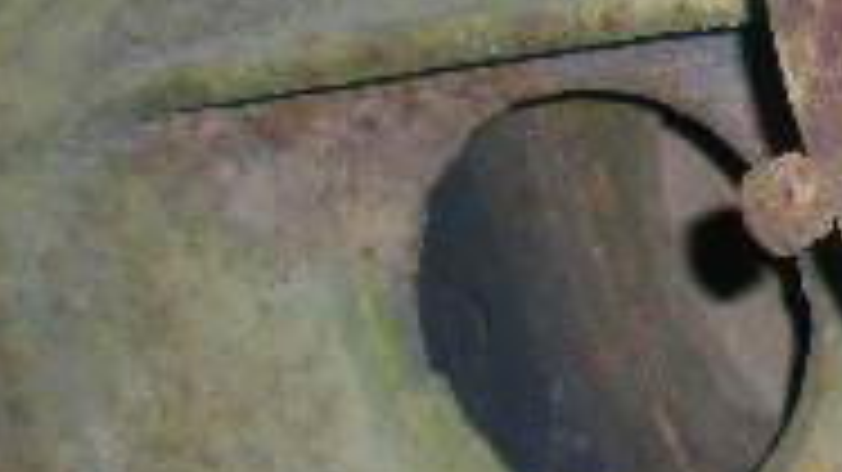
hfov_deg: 14.0
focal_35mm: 142
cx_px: 1355
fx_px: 3169
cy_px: -112
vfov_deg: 8.4
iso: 50
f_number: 3.1
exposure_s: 1/60
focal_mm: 6.3
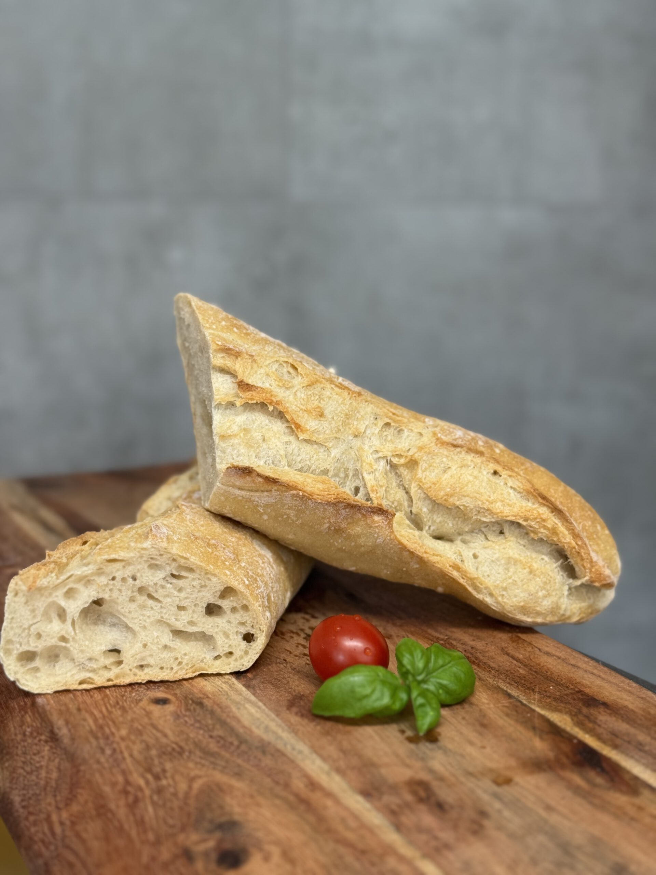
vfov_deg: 39.7
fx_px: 1213
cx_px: 328
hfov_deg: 30.3
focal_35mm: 48
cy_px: 438
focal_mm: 6.76
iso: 80
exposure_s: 1/100
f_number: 1.78
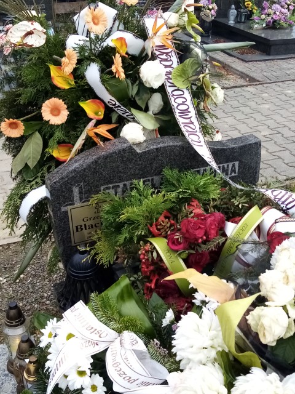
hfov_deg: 53.1
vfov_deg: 67.3
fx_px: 295
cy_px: 197
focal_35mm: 26
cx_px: 148
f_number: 1.8
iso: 109
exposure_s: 1/137
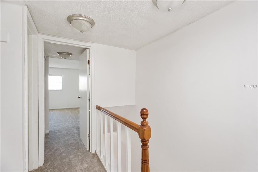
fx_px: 122
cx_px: 129
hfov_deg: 93.3
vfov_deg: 70.5
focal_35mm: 17
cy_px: 86
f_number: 7.1
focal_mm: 17
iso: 400
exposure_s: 1/20
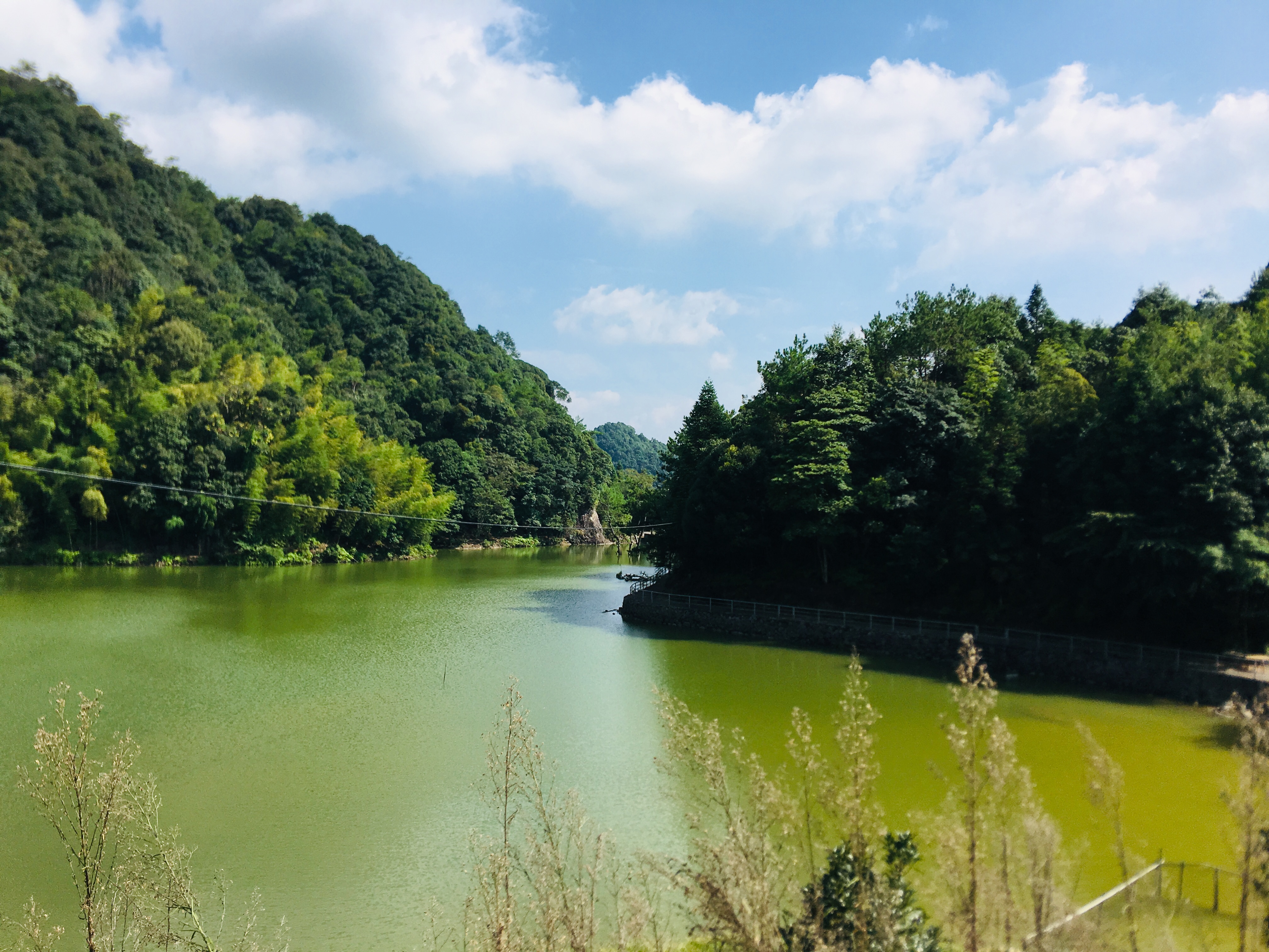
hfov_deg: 61.7
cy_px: 476
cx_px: 634
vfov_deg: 48.2
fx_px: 1063
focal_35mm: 29
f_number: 2.2
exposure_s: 1/1876
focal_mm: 4.15
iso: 25
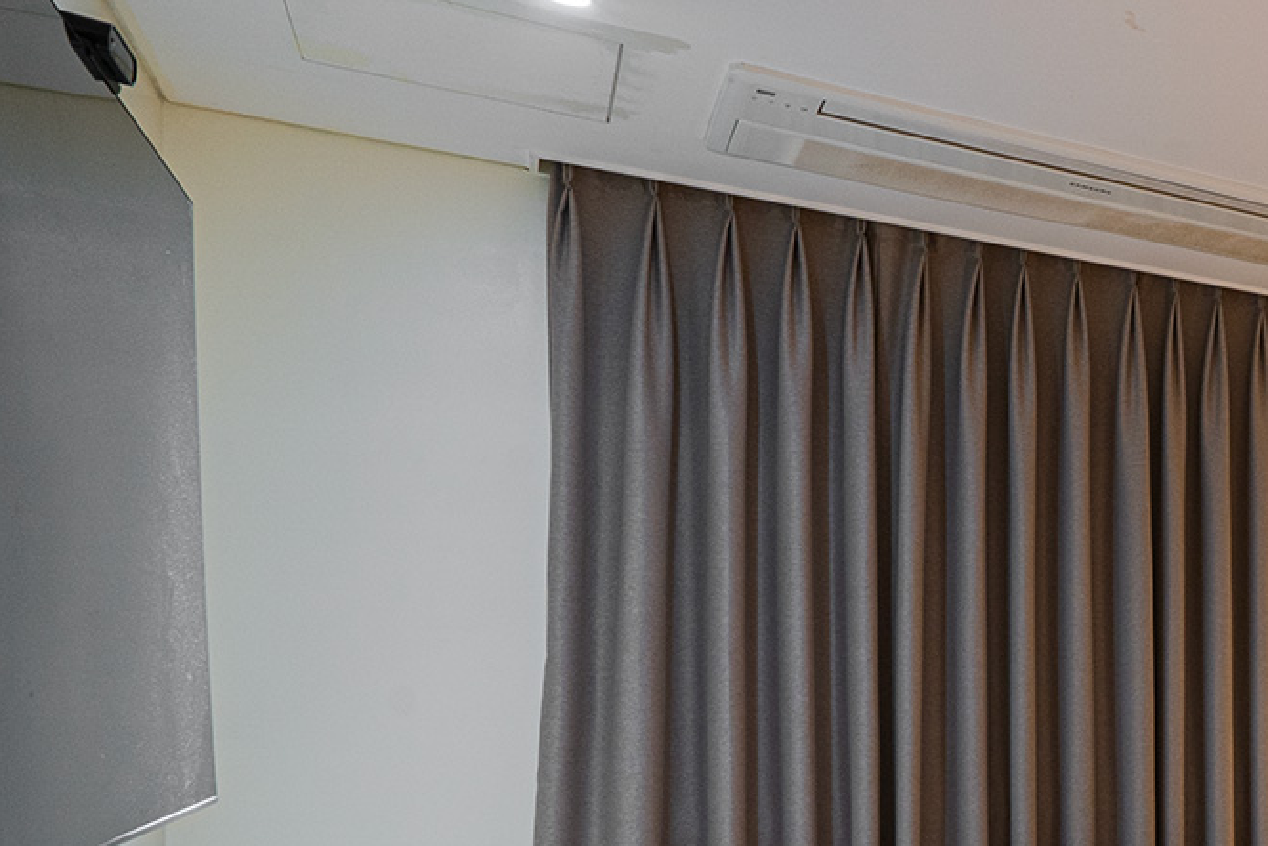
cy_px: 690
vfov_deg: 34.7
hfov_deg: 34.8
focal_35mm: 37
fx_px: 1303
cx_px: 1675
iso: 160
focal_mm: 12
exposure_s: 1
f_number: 10
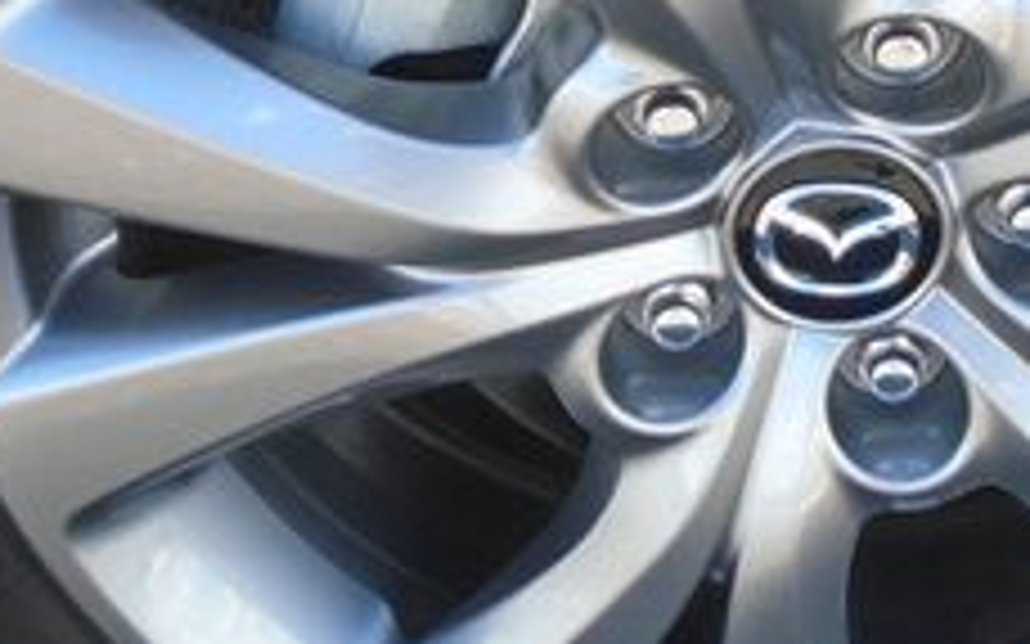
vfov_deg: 16.7
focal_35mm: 77
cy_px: 63
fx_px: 2161
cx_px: 873
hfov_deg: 26.2
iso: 100
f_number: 3.2
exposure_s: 1/160
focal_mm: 4.6
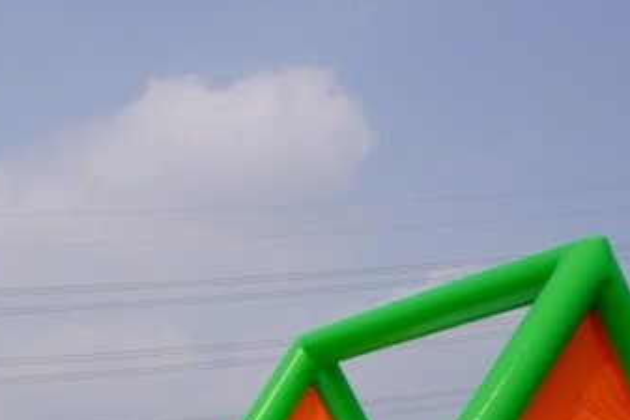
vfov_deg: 17.2
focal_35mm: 73
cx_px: 153
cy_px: 589
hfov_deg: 27.3
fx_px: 1278
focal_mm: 16
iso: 100
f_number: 10
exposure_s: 1/320
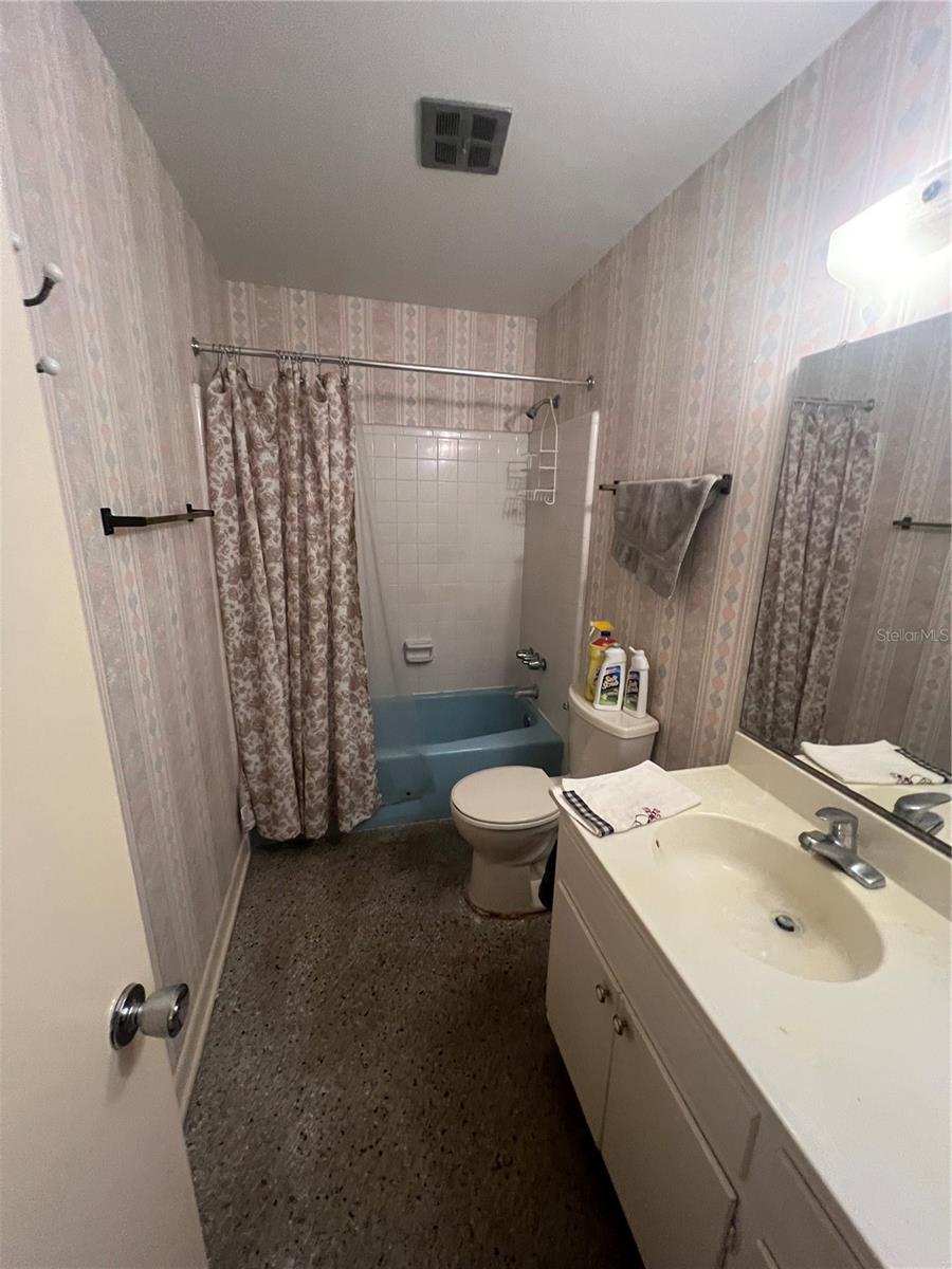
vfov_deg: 106.2
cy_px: 634
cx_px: 476
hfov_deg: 89.9
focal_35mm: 13
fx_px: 477
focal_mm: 1.57
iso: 400
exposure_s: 1/60
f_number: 1.8
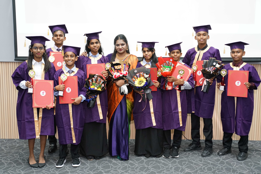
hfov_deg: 46.4
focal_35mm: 42
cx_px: 130
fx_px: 305
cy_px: 87
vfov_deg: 31.9
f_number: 2.8
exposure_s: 1/100
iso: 1600
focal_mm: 42
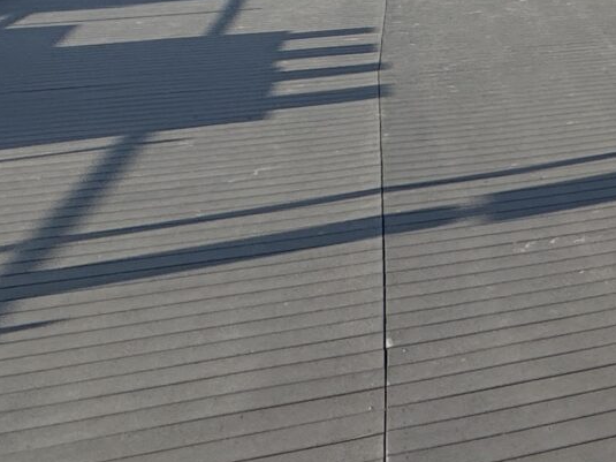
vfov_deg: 18.6
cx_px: 972
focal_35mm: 67
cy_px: -288
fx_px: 1192
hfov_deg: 22.6
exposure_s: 1/2083
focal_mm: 2.22
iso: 50
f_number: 2.2
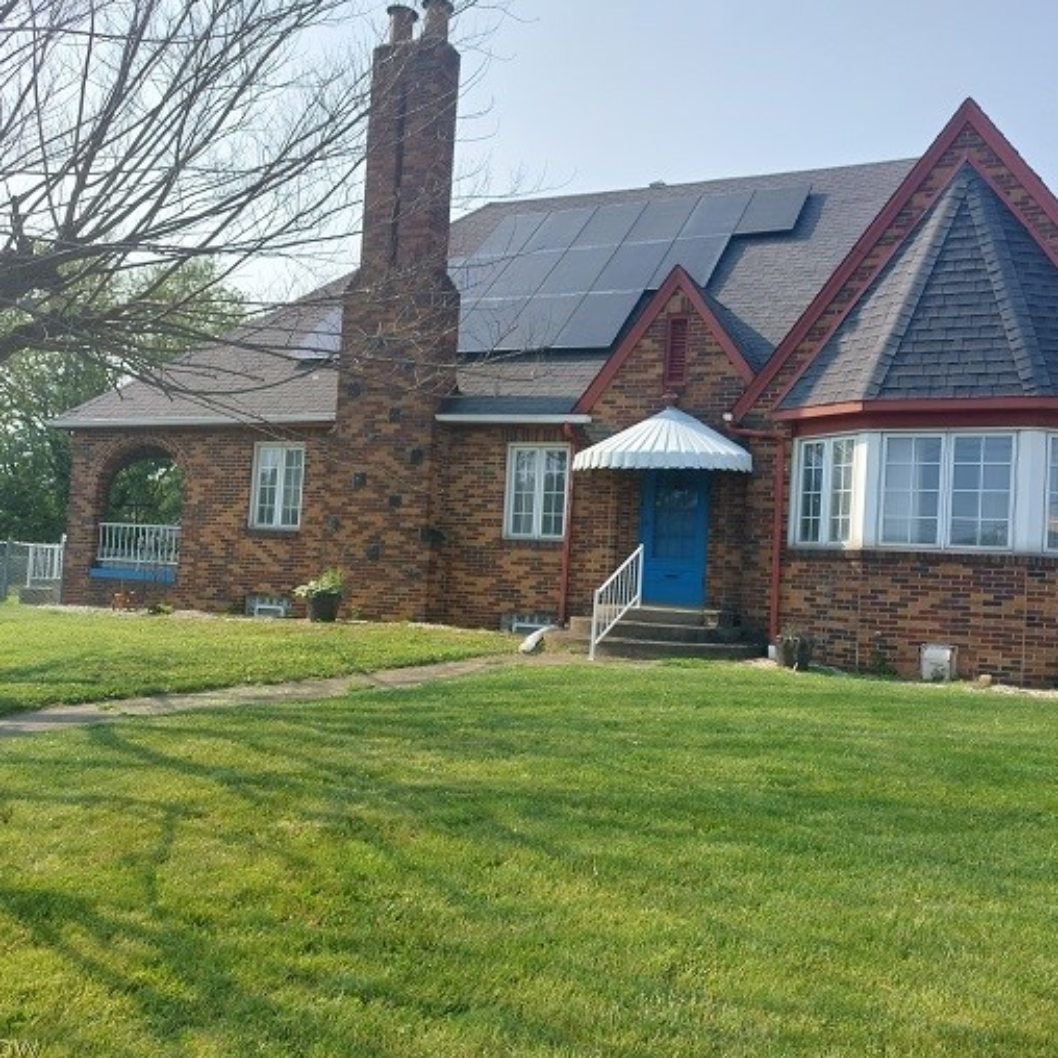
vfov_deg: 55.6
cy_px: 526
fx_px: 1003
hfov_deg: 55.4
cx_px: 612
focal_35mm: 29
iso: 25
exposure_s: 1/574
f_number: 1.8
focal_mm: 5.23
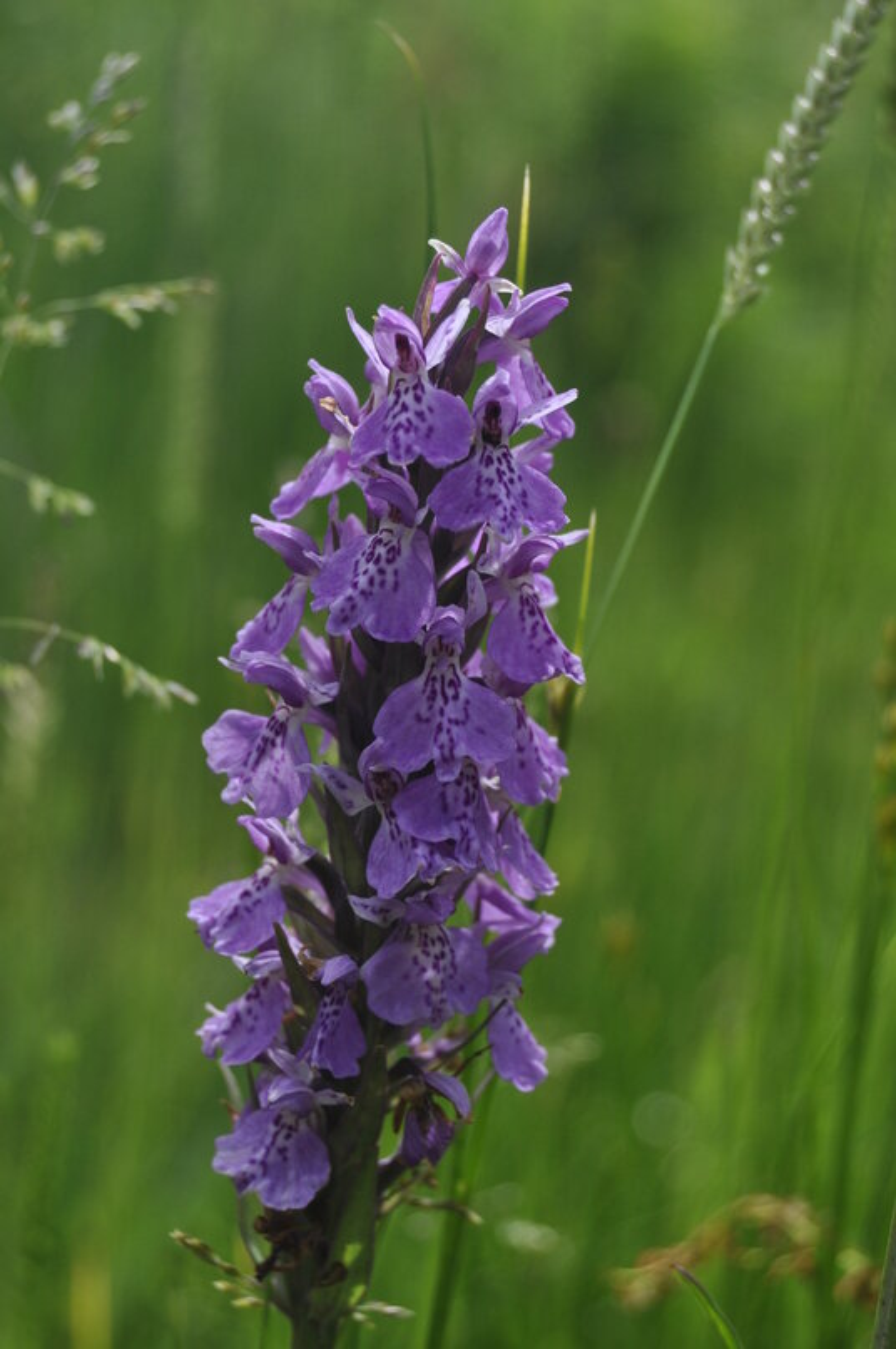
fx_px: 2917
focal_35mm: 78
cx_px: 448
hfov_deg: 17.5
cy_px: 674
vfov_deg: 26.0
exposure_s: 1/200
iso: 400
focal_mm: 52
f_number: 7.1
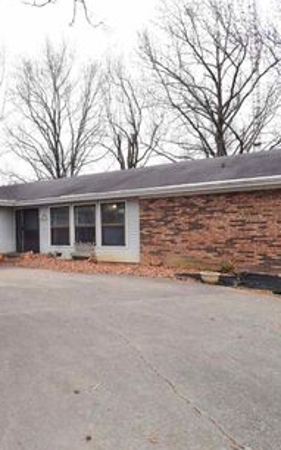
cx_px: 16
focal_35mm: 25
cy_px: 240
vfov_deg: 72.5
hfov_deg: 43.8
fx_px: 307
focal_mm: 10
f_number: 7.1
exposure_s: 1/200
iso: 400
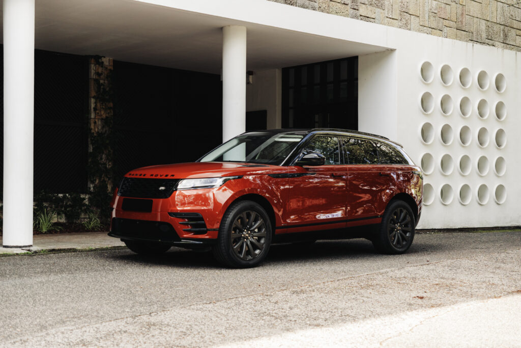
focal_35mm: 50
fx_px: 724
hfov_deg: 39.6
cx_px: 260
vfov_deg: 27.0
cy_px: 174
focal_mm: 33.8
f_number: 2.8
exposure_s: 1/200
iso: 160
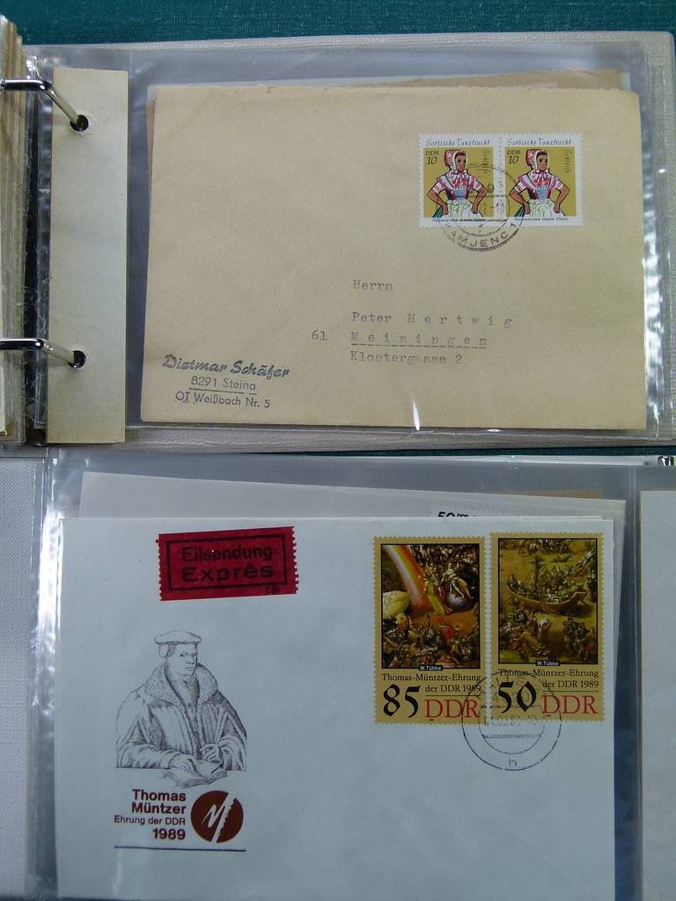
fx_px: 1042
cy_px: 450
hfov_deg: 36.0
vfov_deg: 46.8
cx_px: 338
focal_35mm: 40
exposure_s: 1/100
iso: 100
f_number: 3.6
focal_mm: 7.3
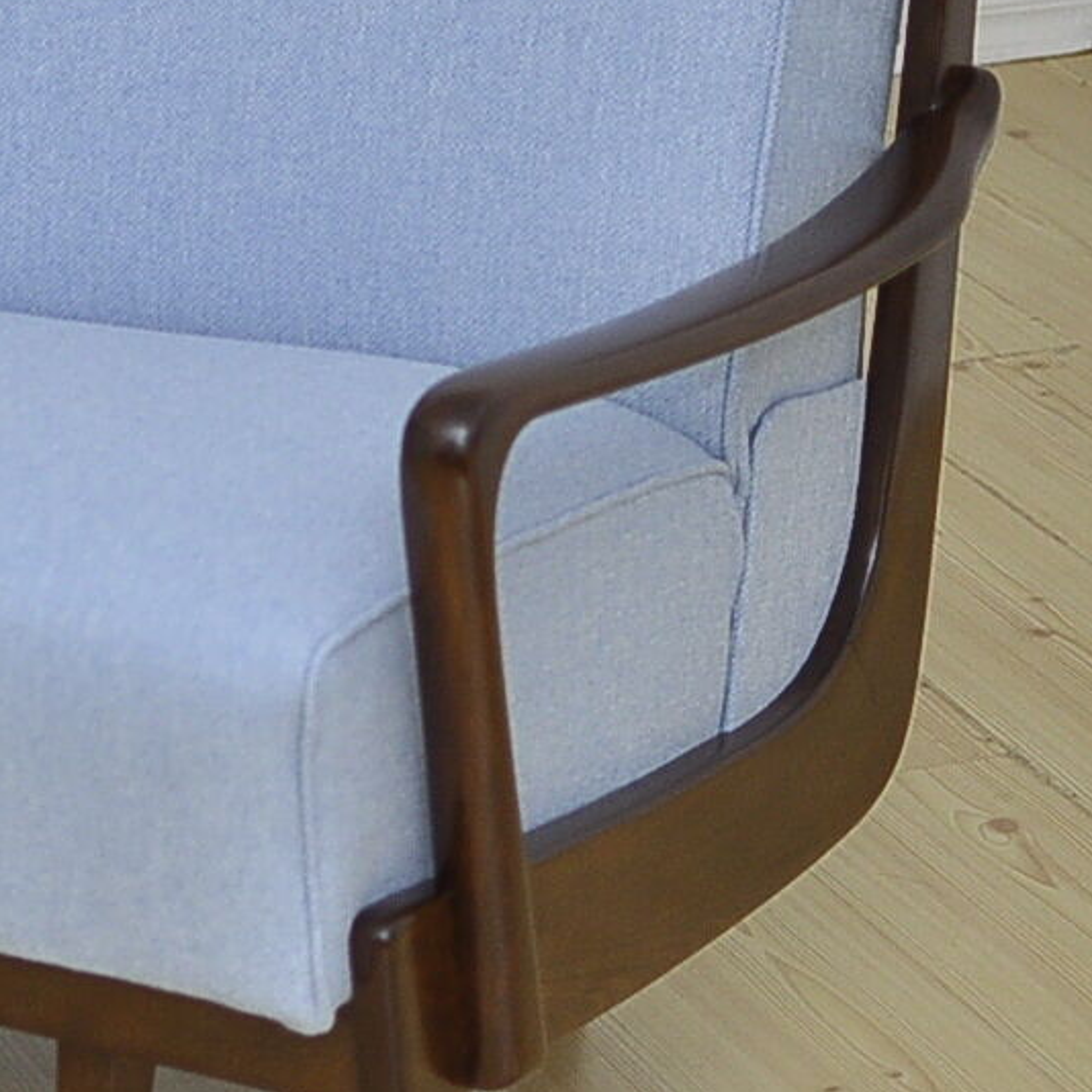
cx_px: -626
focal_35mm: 161
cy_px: 301
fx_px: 5729
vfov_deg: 10.9
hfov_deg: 10.5
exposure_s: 1/160
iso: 400
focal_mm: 35
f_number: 1.8
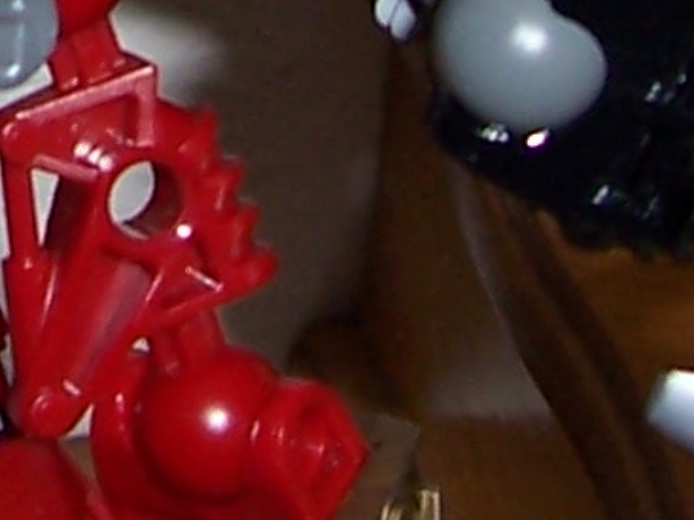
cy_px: -770
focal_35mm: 237
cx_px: -592
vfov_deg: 6.0
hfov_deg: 8.0
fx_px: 4750
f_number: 2.7
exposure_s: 1/60
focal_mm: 5.6
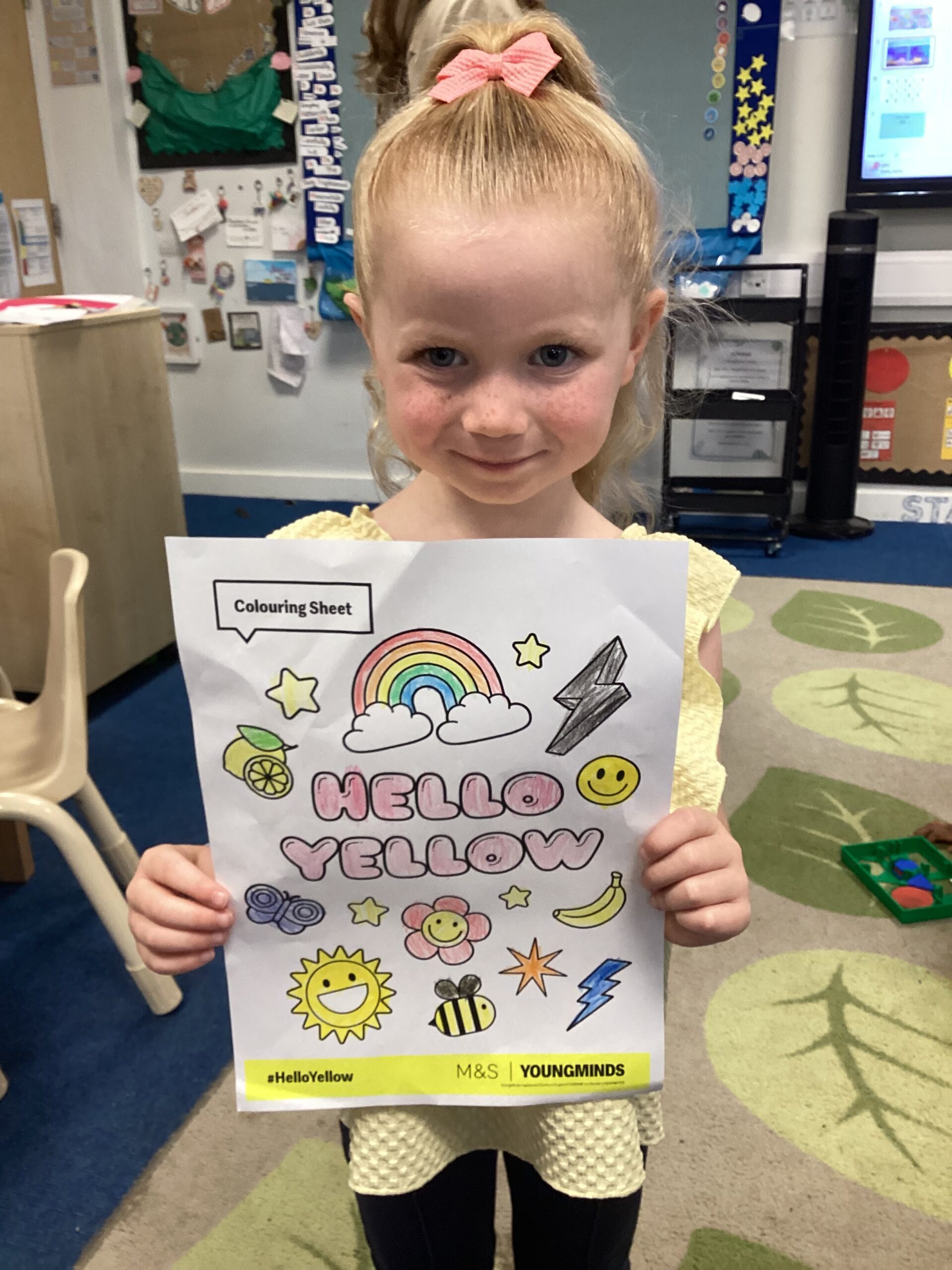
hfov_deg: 45.4
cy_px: 635
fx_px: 1137
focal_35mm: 31
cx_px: 476
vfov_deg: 58.4
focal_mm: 3.3
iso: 160
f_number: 2.4
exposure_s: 1/50
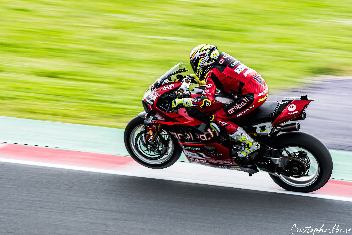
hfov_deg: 4.3
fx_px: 4693
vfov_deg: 2.9
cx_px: 176
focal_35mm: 480
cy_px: 118
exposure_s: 1/200
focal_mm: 320
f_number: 11
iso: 1000
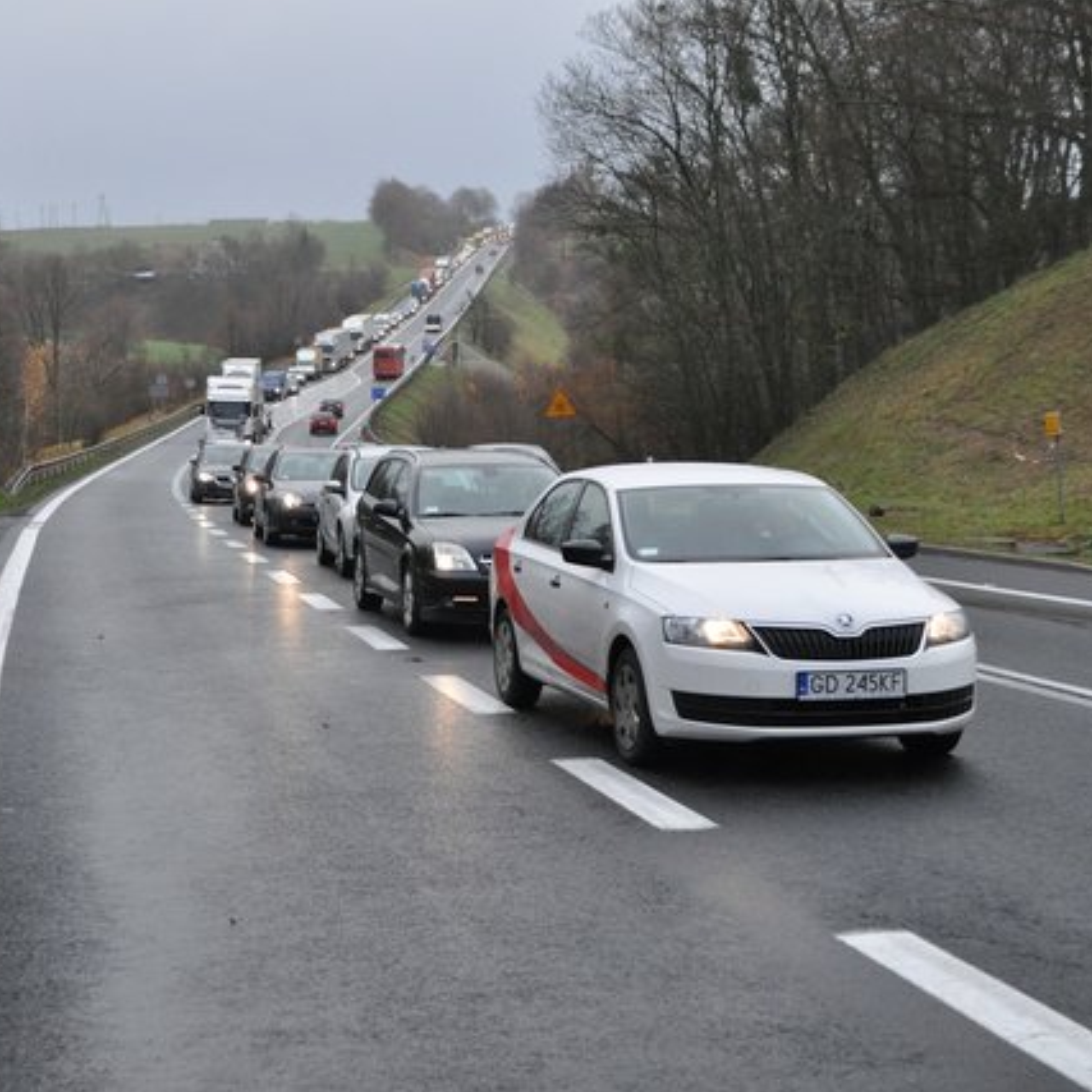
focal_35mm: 62
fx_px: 2213
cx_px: 425
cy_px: 547
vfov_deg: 27.7
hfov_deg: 27.6
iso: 1000
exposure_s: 1/320
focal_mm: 32
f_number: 9
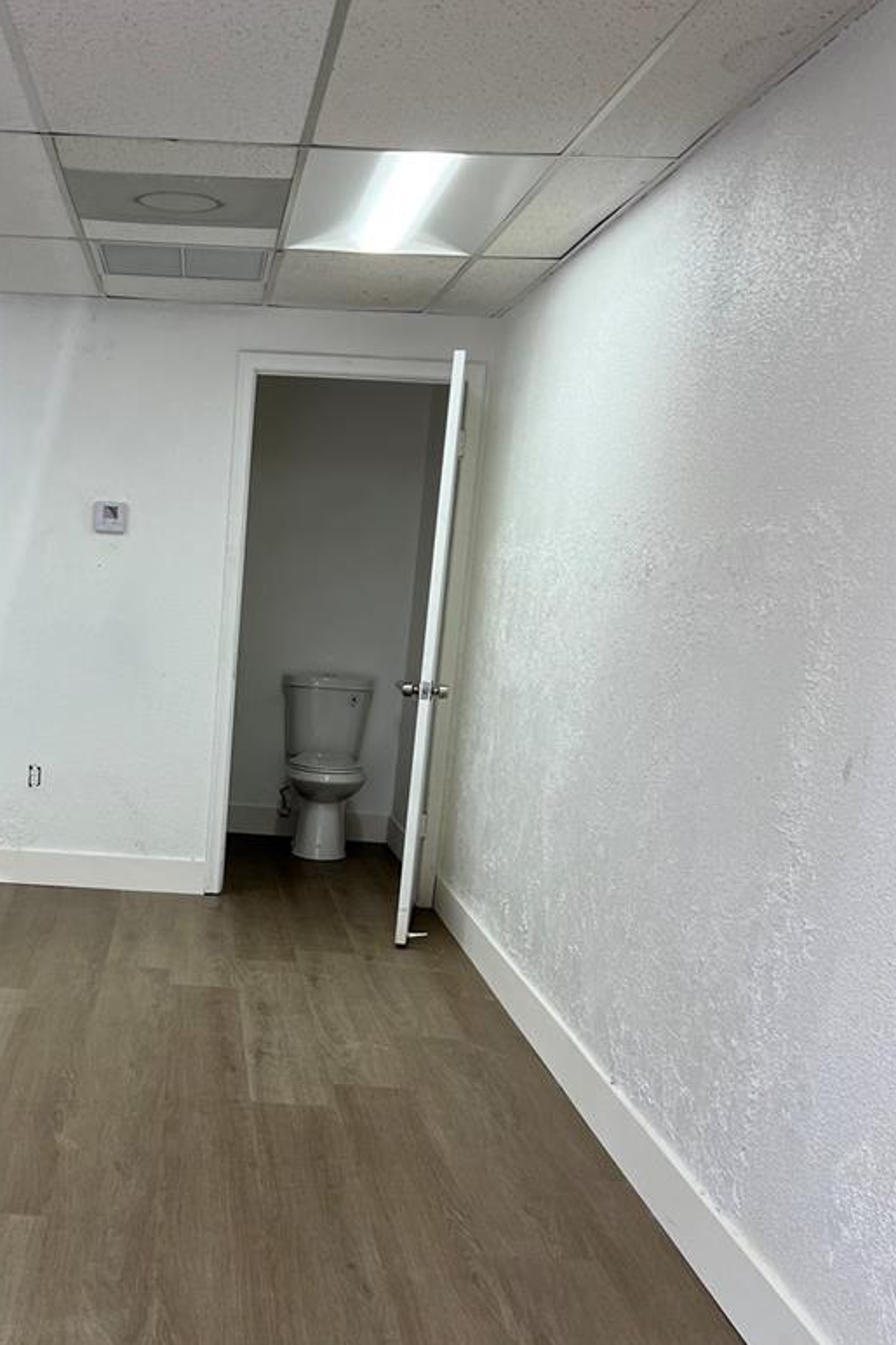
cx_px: 155
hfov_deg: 30.9
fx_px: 1569
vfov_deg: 45.5
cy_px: 931
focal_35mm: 42
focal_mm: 5.7
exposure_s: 1/161
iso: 50
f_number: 1.5
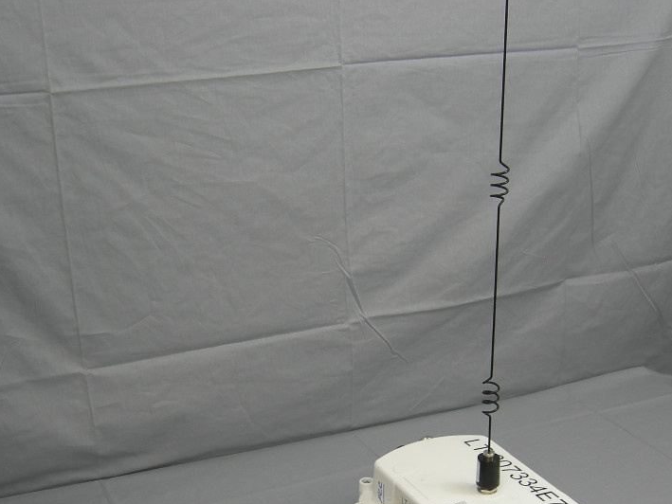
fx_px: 1010
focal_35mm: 52
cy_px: 316
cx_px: 360
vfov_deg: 27.9
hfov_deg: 36.8
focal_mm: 7.5
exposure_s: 1/49.3
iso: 64
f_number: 2.7
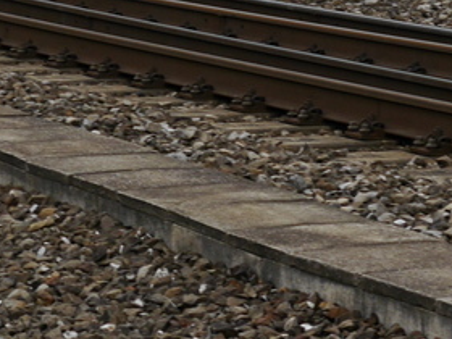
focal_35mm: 223
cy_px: -274
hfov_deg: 8.9
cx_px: 282
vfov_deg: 6.5
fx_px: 2912
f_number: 5.6
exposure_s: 1/200
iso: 160
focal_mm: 26
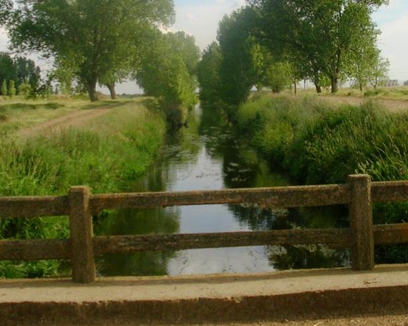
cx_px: 235
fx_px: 760
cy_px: 76
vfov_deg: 23.9
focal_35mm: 63
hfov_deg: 30.0
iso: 50
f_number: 5.6
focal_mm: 5.8
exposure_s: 1/212
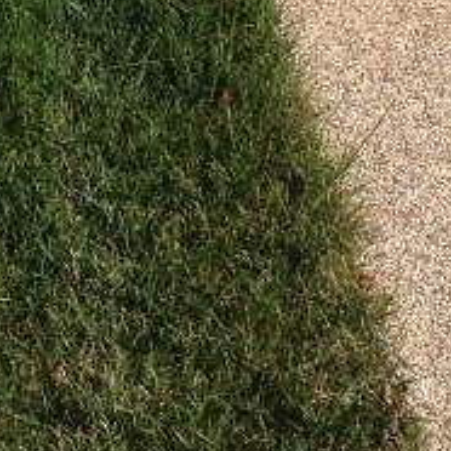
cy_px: -116
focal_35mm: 161
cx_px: -773
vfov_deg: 10.6
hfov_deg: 9.2
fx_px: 2373
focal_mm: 4.12
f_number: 2.4
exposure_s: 1/1290
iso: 50
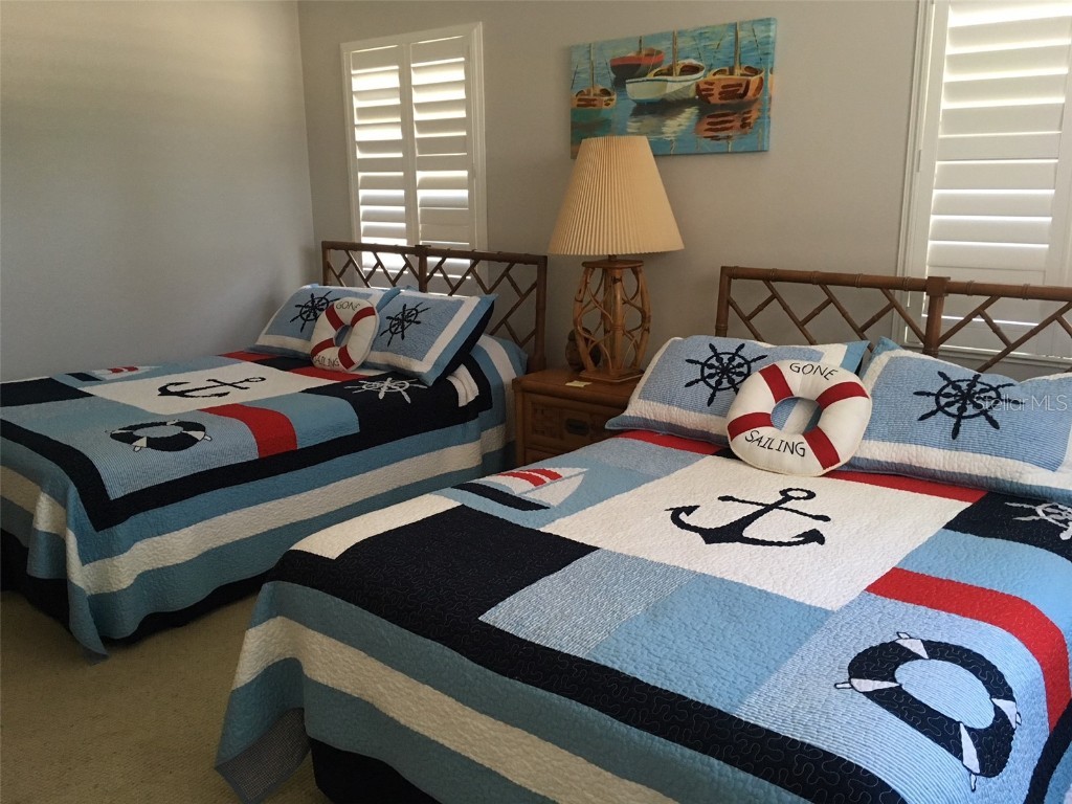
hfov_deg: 61.7
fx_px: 898
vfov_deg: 48.2
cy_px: 402
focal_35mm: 29
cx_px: 536
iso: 125
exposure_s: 1/30
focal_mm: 4.15
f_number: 2.2
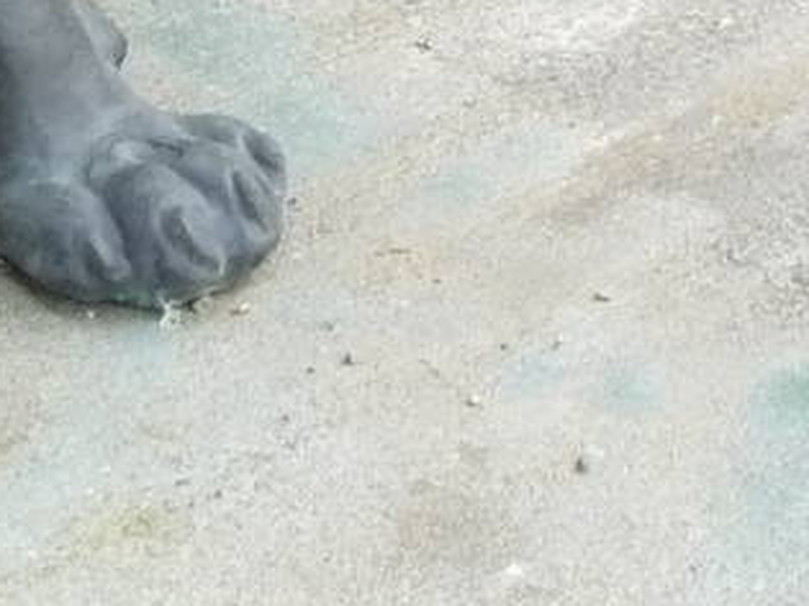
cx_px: 521
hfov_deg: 10.2
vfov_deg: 7.2
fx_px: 4509
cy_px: -850
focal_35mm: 193
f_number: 3.8
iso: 400
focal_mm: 6.3
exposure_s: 1/320
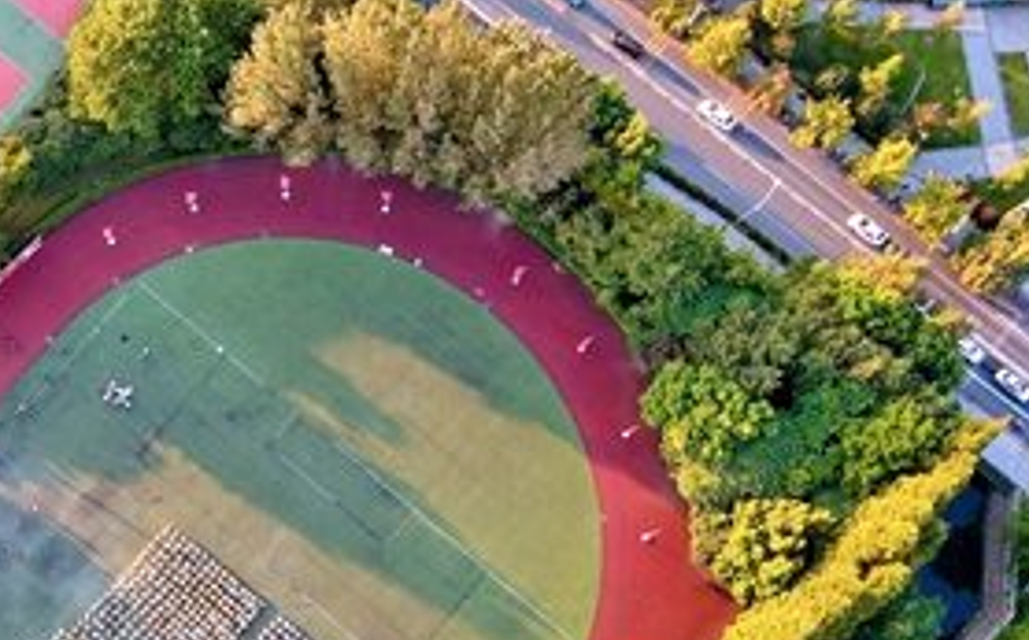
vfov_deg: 22.6
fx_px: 1541
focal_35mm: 55
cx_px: 30
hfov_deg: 34.1
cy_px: 633
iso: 100
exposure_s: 1/30
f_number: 2.8
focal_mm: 4.5
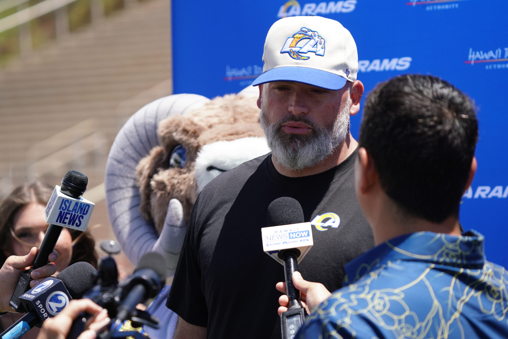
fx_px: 2823
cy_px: 170
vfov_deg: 6.9
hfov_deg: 10.3
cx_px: 254
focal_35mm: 200
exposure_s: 1/1000
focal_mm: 200
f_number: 6.3
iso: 320
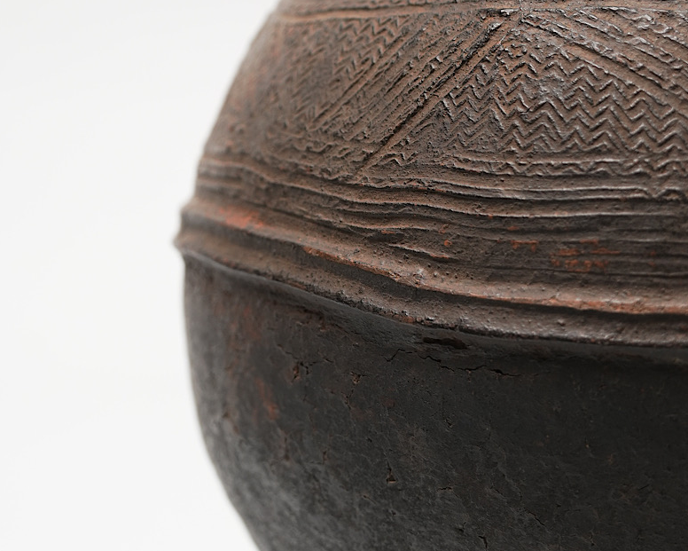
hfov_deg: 18.4
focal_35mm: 104
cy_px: 252
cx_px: 400
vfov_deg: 14.8
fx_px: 2118
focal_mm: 43
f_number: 2.8
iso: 320
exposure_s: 1/125
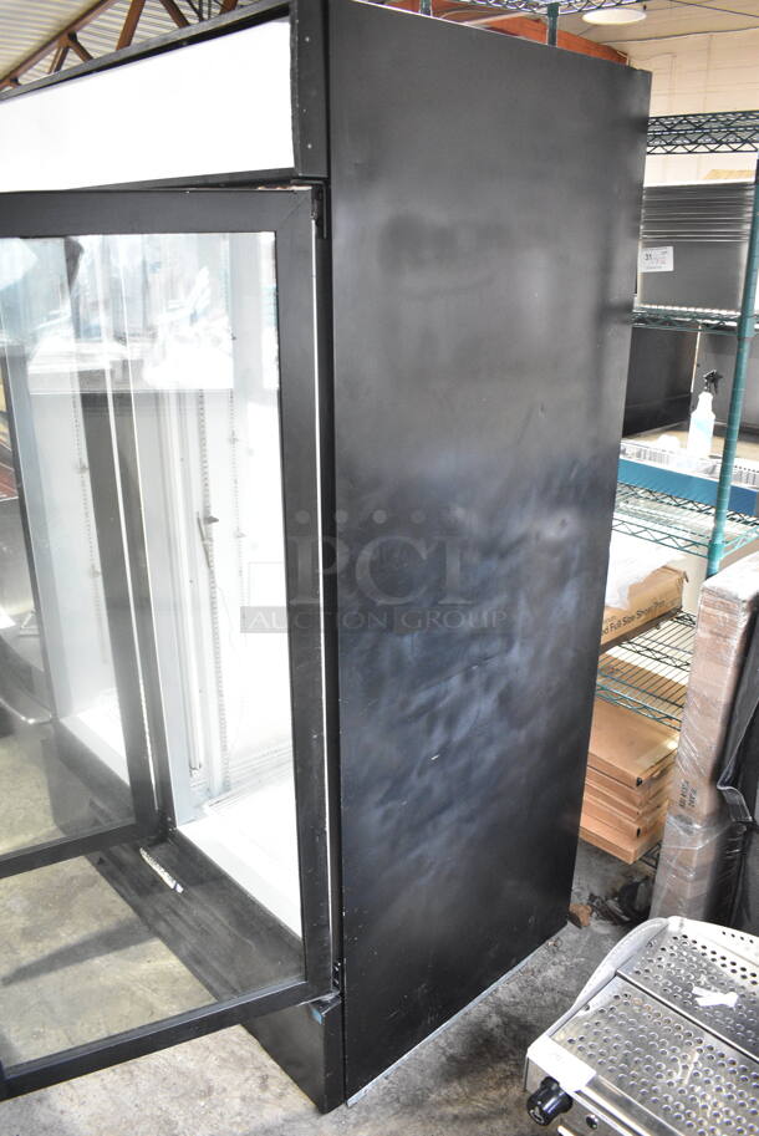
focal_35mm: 27
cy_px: 568
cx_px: 380
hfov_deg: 48.0
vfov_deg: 67.3
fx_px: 853
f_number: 3.5
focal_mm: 18
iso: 2500
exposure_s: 1/30
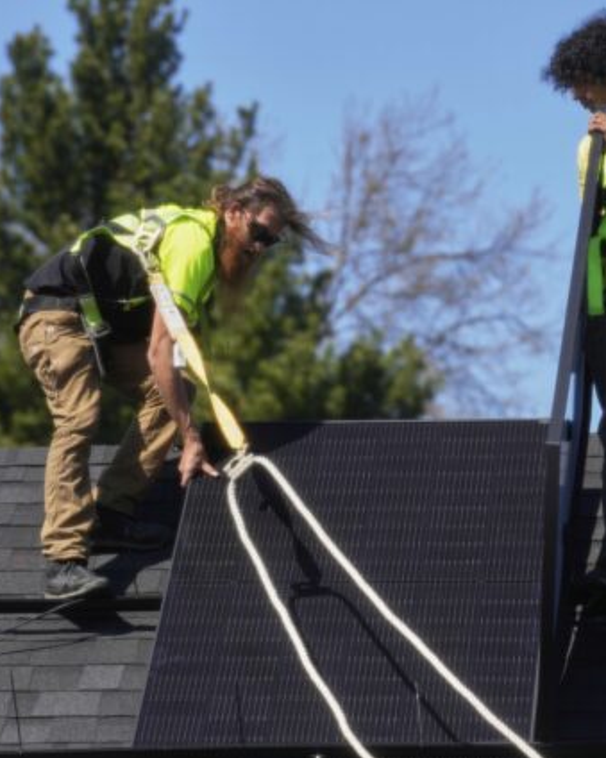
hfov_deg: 8.1
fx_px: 4261
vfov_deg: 10.2
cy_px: 380
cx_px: 302
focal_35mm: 190
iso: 200
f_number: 4
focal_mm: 134
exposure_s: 1/2000
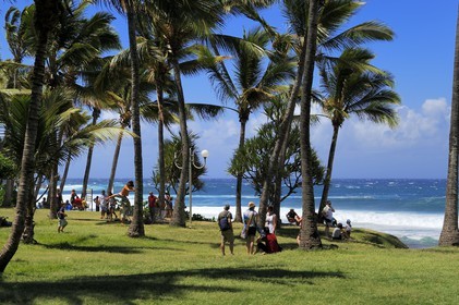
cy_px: 152
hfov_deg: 28.9
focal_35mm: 70
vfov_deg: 19.4
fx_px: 892
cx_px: 230
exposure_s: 1/320
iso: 200
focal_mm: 70
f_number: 13
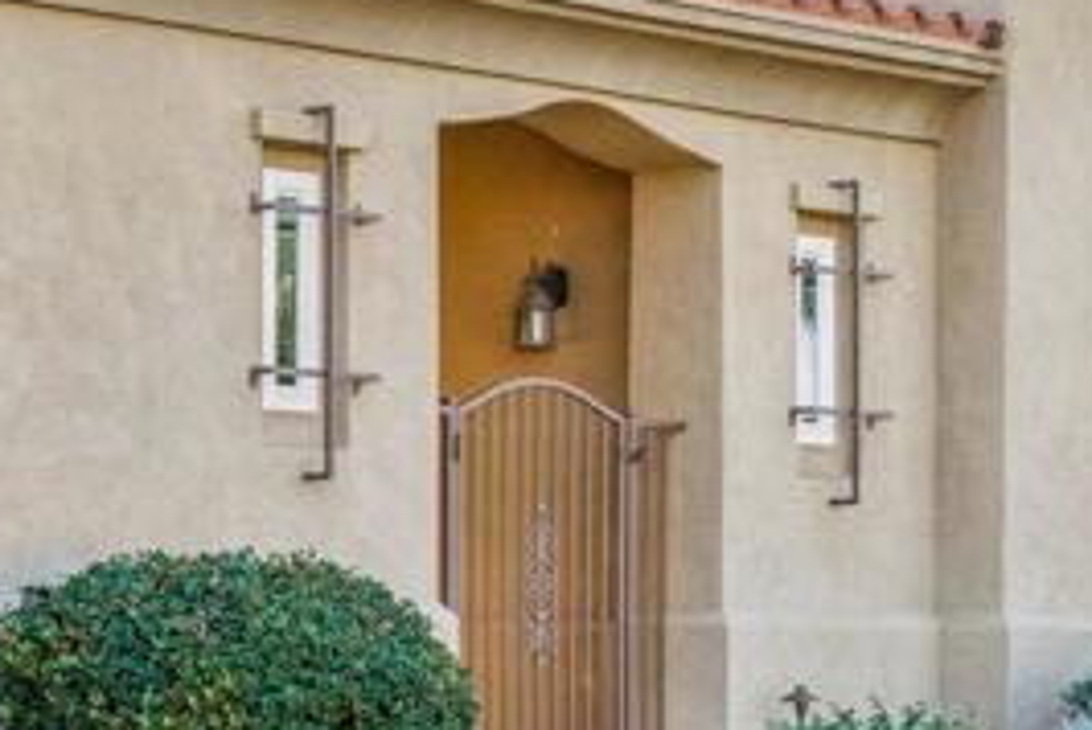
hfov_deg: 15.7
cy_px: 492
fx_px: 3735
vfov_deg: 11.2
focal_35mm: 123
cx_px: -394
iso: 100
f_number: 8
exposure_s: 1/50
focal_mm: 32
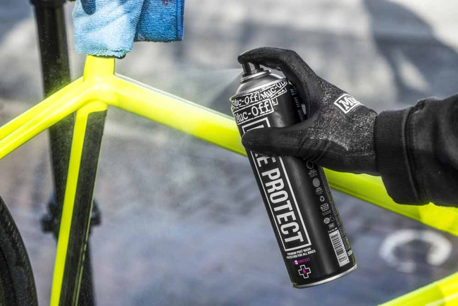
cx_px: 229
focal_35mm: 60
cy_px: 153
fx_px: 764
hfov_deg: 33.4
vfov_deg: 22.6
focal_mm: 60
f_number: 5.6
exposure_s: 1/320
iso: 100
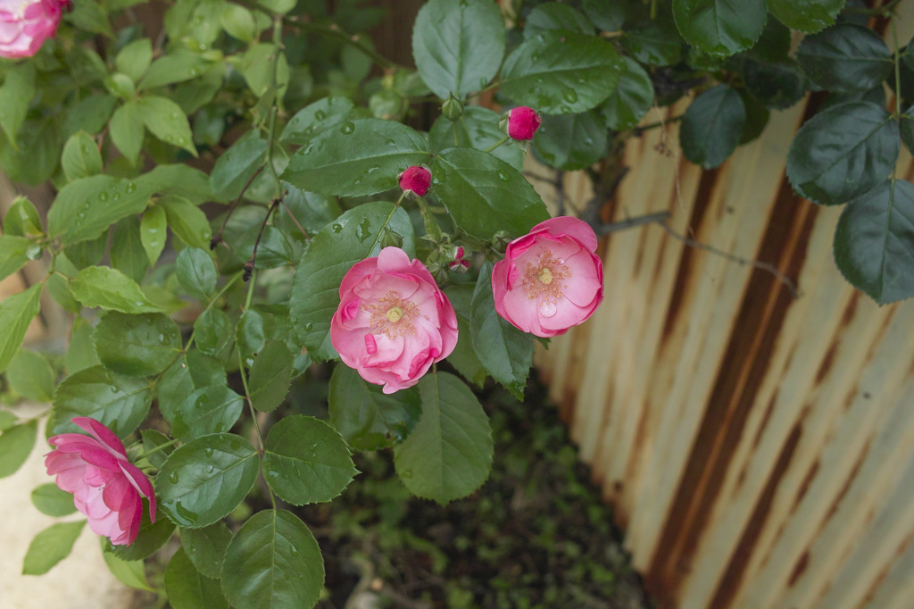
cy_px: 304
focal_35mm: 41
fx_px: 1041
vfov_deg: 32.6
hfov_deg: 47.4
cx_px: 457
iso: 400
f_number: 5
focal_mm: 24.2
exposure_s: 1/200
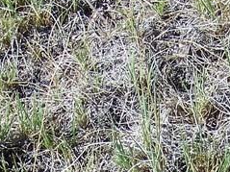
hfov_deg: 7.4
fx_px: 1767
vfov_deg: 5.5
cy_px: 339
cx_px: 209
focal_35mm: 266
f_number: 3.2
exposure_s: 1/500
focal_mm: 10.5
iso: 64
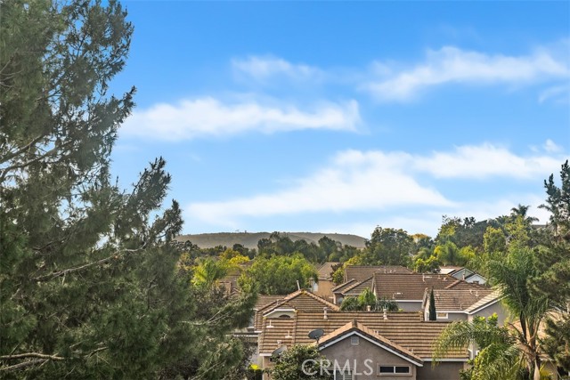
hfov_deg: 28.8
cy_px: 190
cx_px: 285
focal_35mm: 70
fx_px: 1109
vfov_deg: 19.5
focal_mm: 70
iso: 100
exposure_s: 1/200
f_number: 8
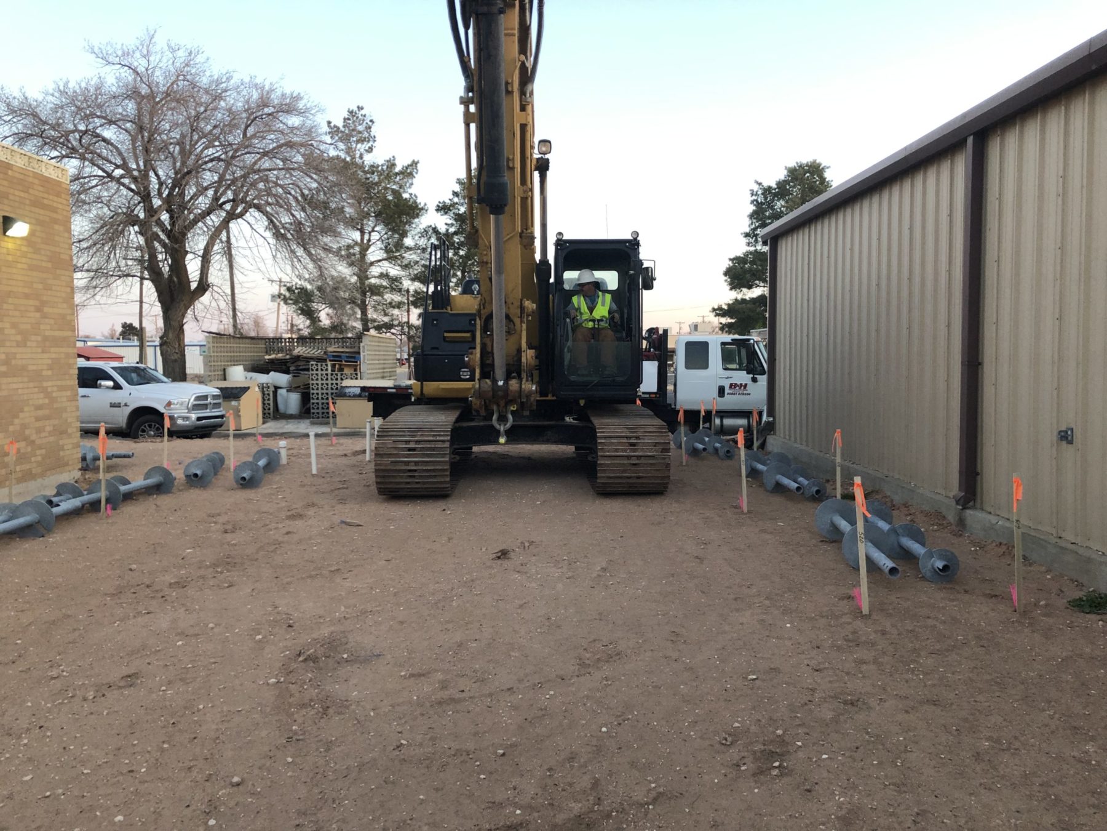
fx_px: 895
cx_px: 554
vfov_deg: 49.7
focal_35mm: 28
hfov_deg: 63.4
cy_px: 416
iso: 32
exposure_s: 1/30
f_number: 1.8
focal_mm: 3.99
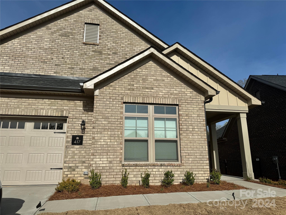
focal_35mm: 24
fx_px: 198
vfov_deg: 56.8
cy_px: 108
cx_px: 143
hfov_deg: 71.6
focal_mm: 6.86
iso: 80
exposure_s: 1/10417
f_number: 1.78
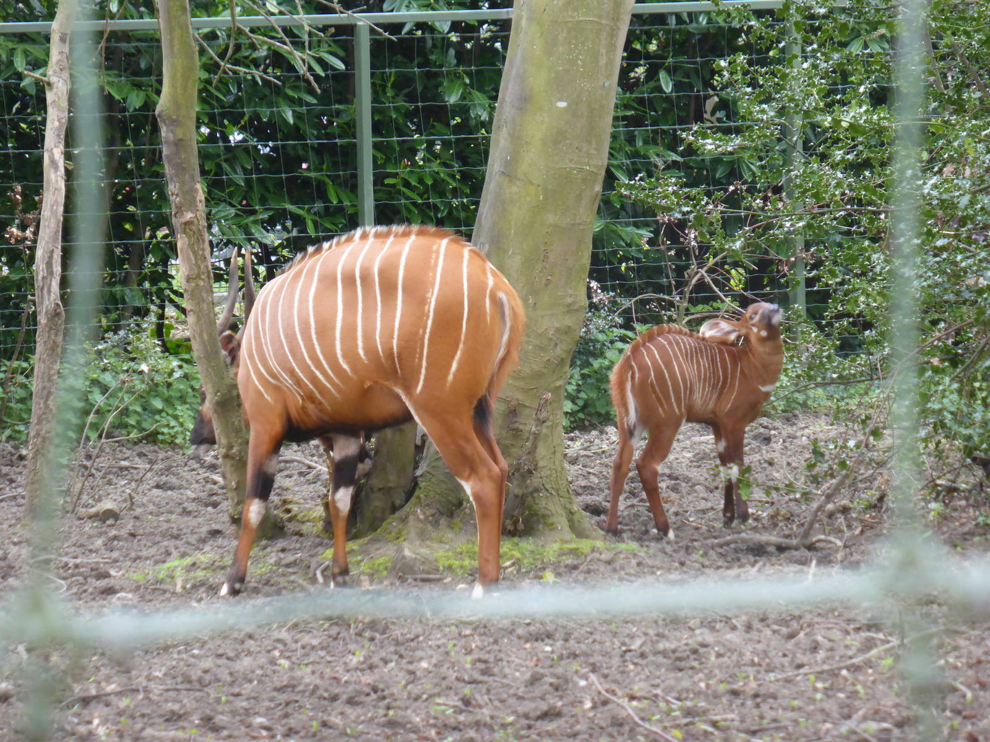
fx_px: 5891
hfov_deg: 9.6
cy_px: 371
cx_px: 495
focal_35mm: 206
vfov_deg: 7.2
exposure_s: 1/80
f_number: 5.5
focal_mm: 33.3
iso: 400
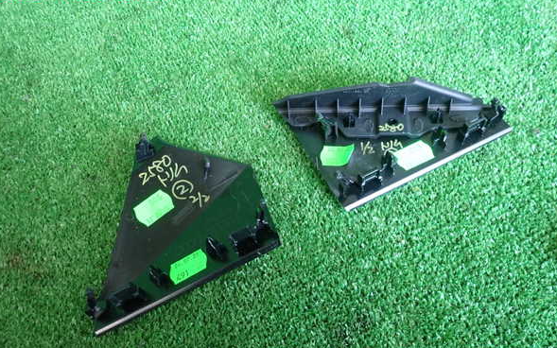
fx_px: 410
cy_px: 194
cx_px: 279
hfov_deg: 68.4
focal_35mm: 27
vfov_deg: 45.9
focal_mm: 4.5
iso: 400
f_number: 2
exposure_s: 1/30
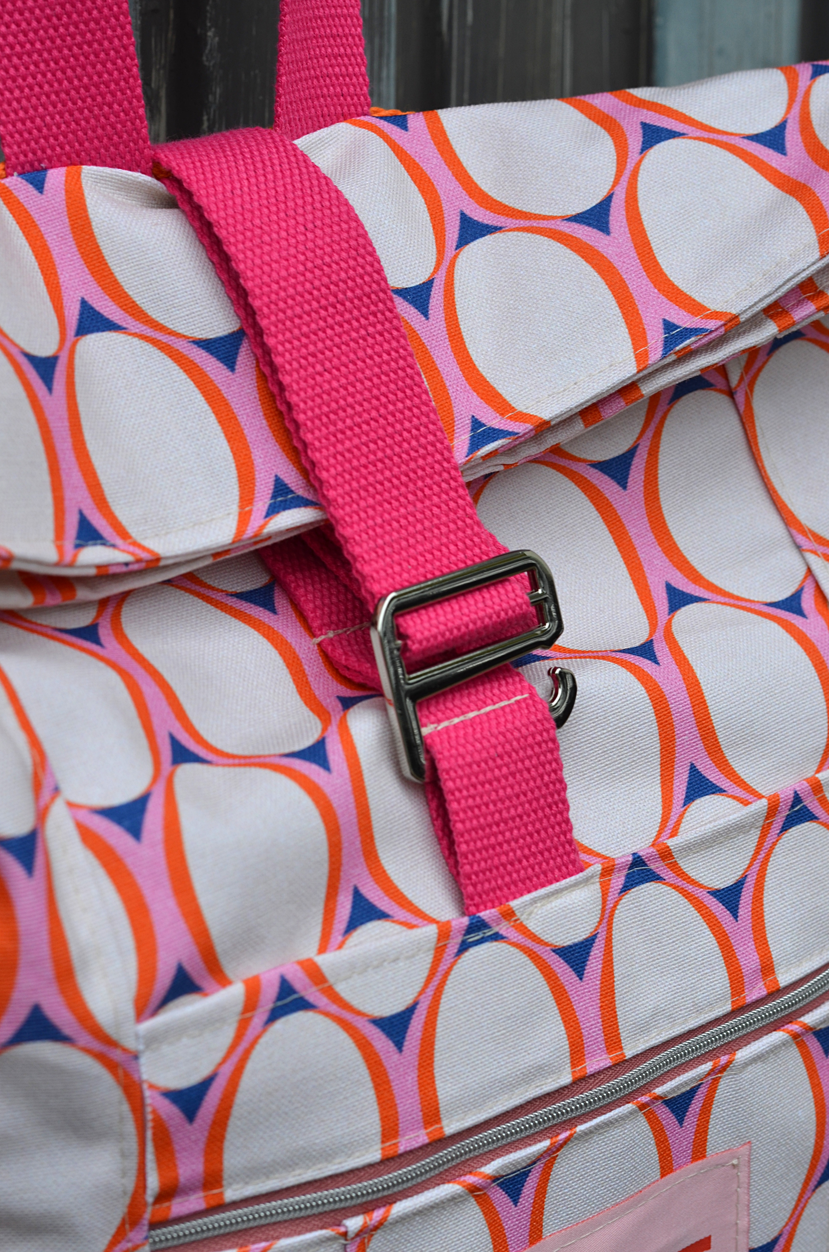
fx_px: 2602
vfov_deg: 27.0
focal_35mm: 75
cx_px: 414
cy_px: 626
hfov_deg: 18.1
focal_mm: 50
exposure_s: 1/125
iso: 200
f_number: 5.6
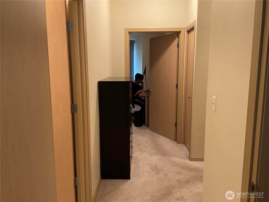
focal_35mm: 29
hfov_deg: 61.7
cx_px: 134
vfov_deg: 48.2
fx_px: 225
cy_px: 101
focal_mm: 3
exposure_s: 1/40
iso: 320
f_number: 1.8
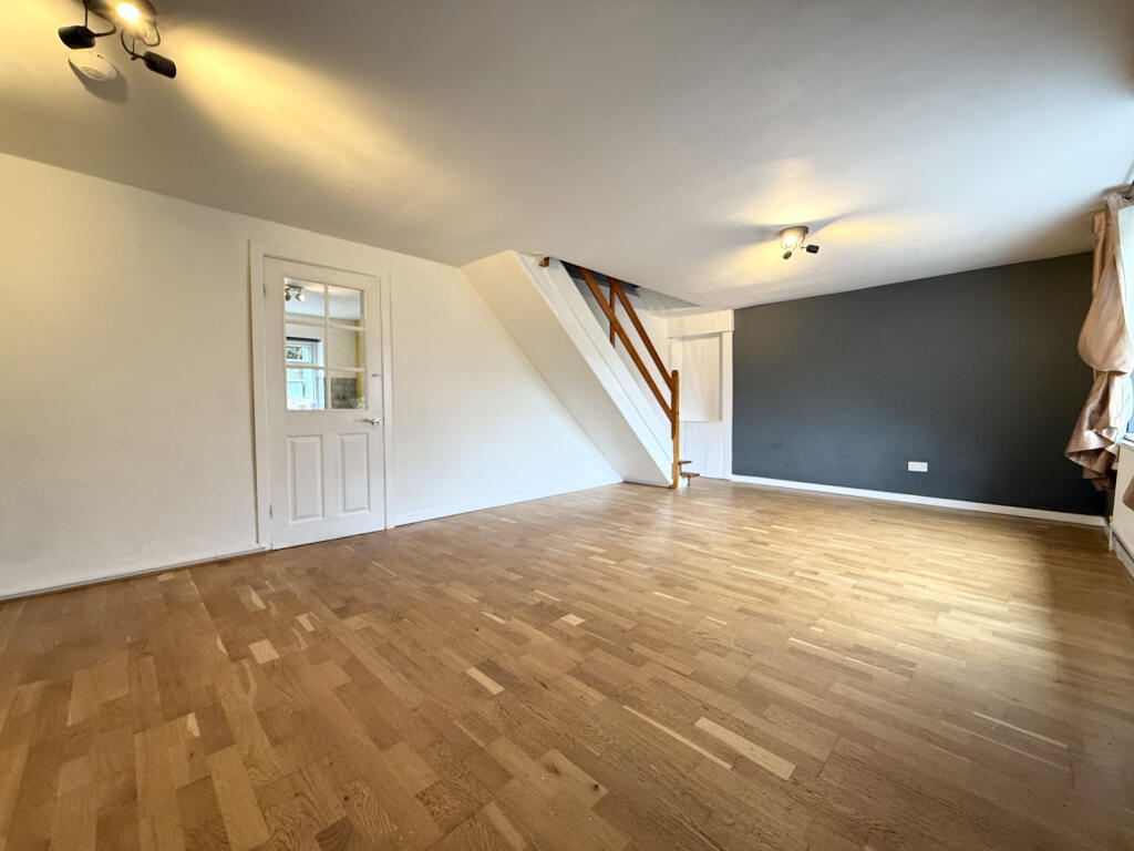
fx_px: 459
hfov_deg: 102.1
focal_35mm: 14
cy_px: 426
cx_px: 567
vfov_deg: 85.7
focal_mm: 2.22
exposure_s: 1/100
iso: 400
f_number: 2.2
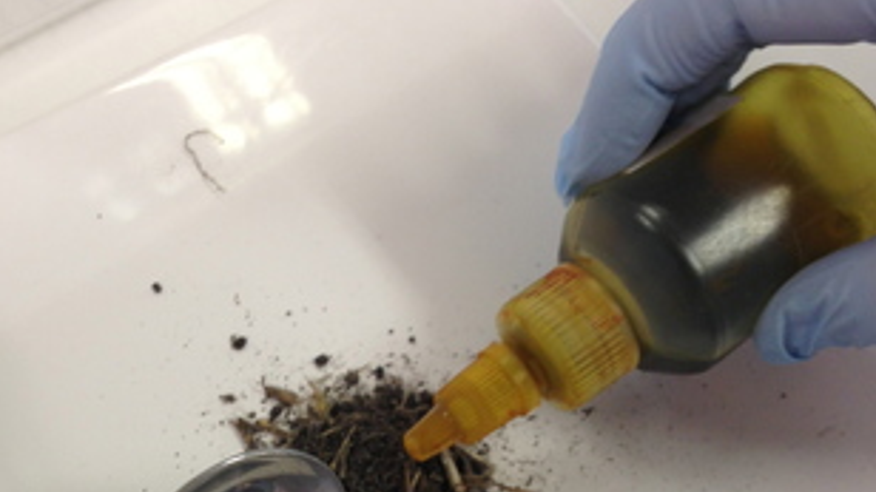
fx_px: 1300
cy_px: 452
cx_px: 370
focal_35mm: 56
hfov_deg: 37.1
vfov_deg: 20.9
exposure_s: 1/20
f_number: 2.4
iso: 50
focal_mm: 4.13
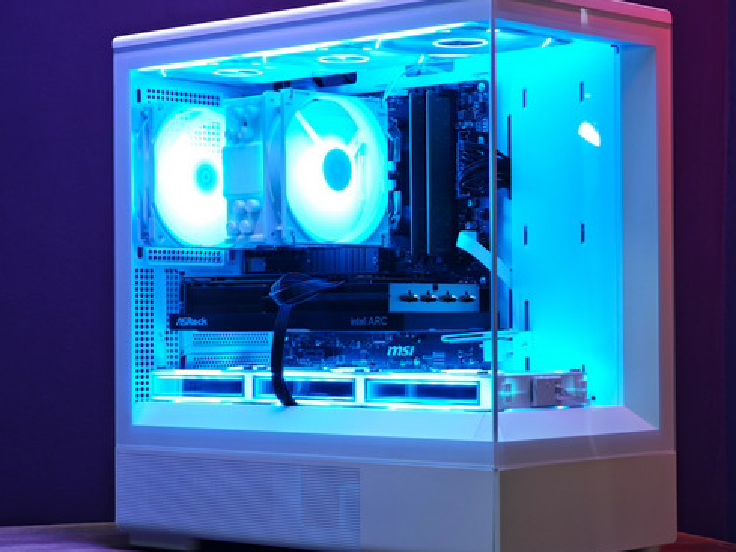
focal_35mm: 92
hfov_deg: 21.3
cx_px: 373
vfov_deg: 16.1
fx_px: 1957
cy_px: 293
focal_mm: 12.28
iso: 50
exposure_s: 1/5
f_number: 1.8
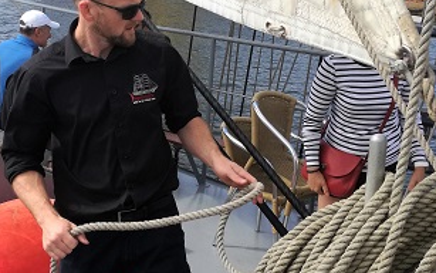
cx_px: 172
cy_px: 119
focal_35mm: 56
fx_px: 666
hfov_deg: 36.1
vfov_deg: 23.1
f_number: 2
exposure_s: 1/915
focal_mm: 3.79
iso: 50
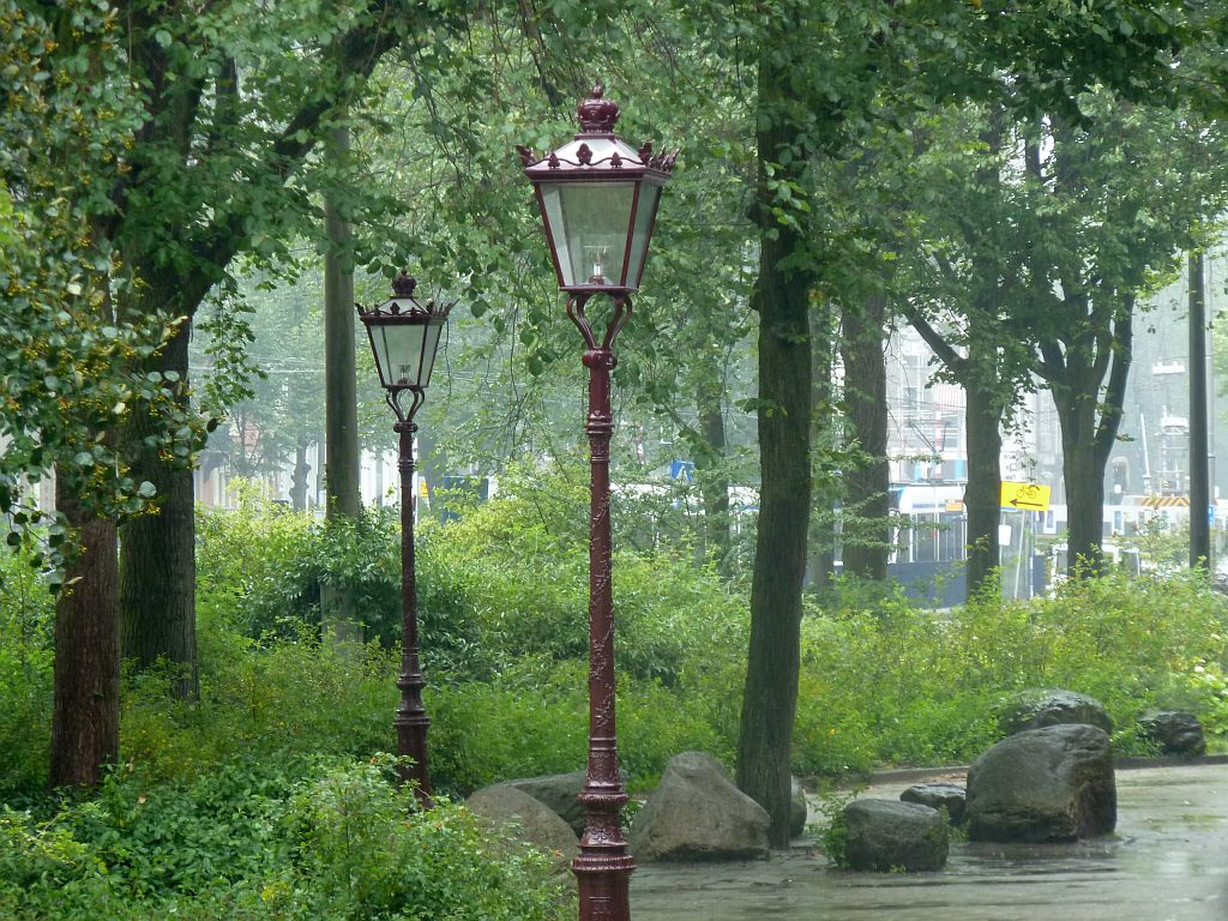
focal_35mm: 196
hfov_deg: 10.1
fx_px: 6953
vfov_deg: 7.6
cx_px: 614
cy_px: 460
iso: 160
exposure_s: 1/50
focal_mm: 32.1
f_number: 4.5
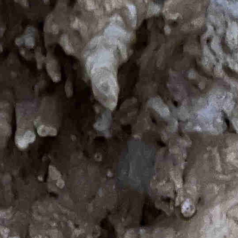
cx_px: 393
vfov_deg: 8.6
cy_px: 695
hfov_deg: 9.7
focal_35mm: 173
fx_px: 1346
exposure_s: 1/2
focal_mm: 5.1
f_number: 1.6
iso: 800
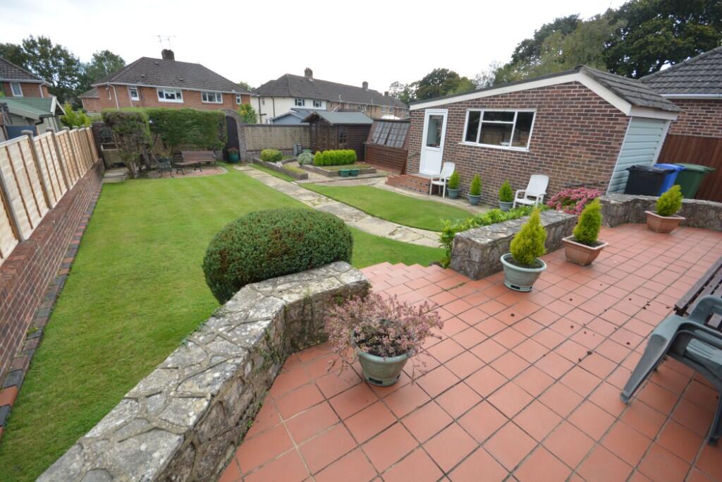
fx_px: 301
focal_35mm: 15
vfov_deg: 77.3
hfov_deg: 100.4
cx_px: 361
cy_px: 241
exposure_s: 1/320
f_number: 8
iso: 400
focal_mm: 10
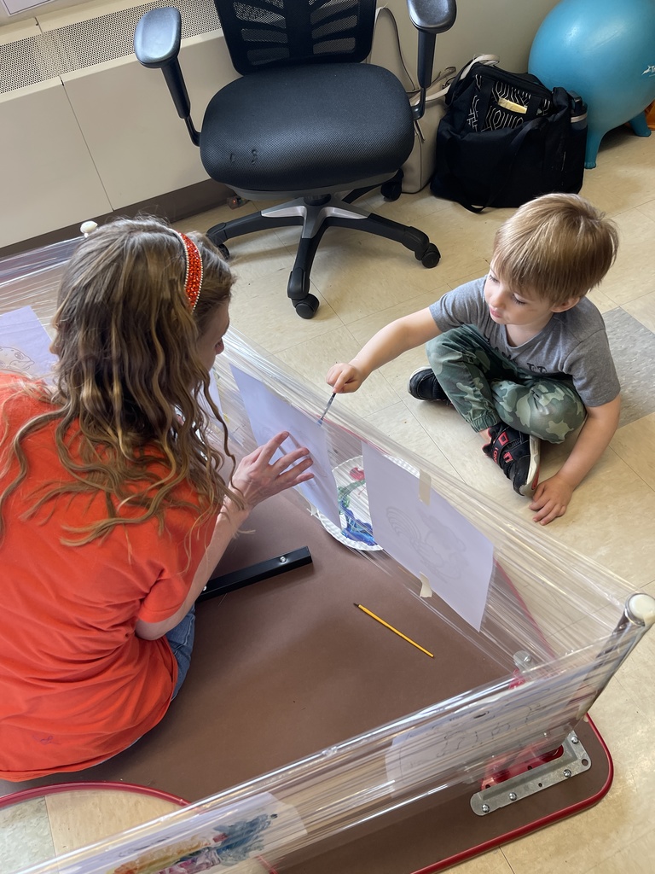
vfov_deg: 69.4
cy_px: 437
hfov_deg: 54.9
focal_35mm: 25
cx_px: 328
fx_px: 631
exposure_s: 1/120
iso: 125
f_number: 1.6
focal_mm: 5.1
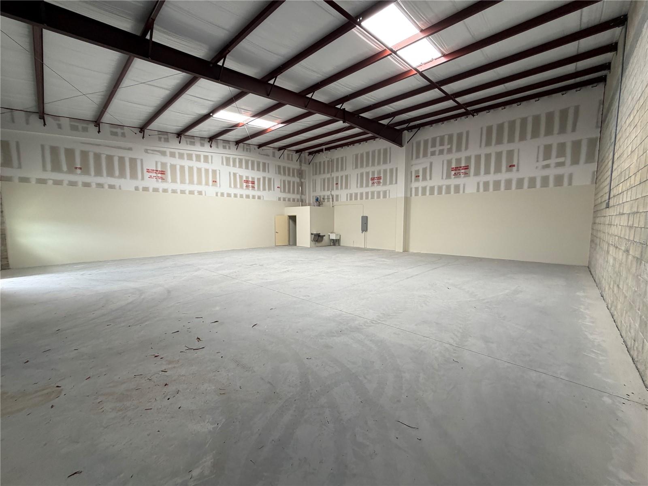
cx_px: 324
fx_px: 262
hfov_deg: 102.1
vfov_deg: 85.7
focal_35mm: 14
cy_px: 243
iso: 160
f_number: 2.2
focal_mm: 2.22
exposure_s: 1/121
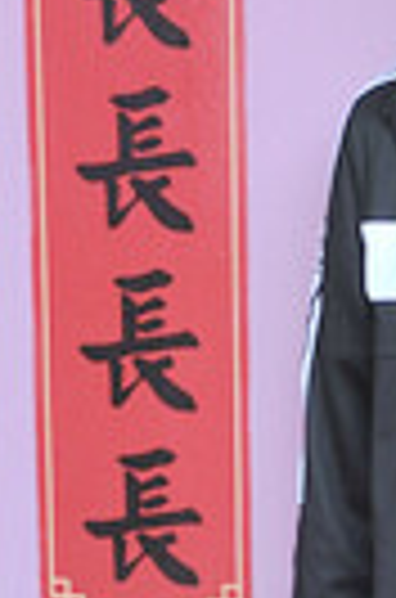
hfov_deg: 7.2
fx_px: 3052
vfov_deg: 11.2
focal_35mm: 184
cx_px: 686
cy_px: 459
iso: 400
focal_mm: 35
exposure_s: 1/50
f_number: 5.6
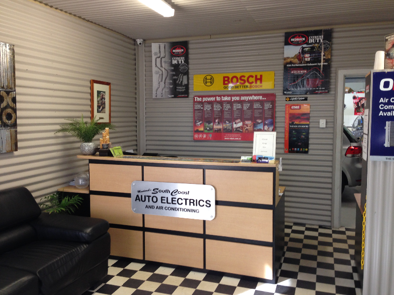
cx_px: 197
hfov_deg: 55.4
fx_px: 376
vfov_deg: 42.9
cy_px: 148
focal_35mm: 33
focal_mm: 4.12
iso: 80
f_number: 2.4
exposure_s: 1/20
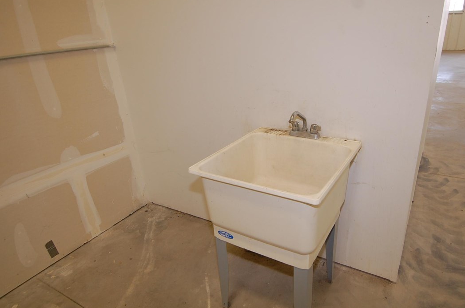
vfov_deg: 30.4
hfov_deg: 44.5
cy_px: 158
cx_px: 255
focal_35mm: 44
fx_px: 567
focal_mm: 24
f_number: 4.5
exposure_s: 1/80
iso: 400
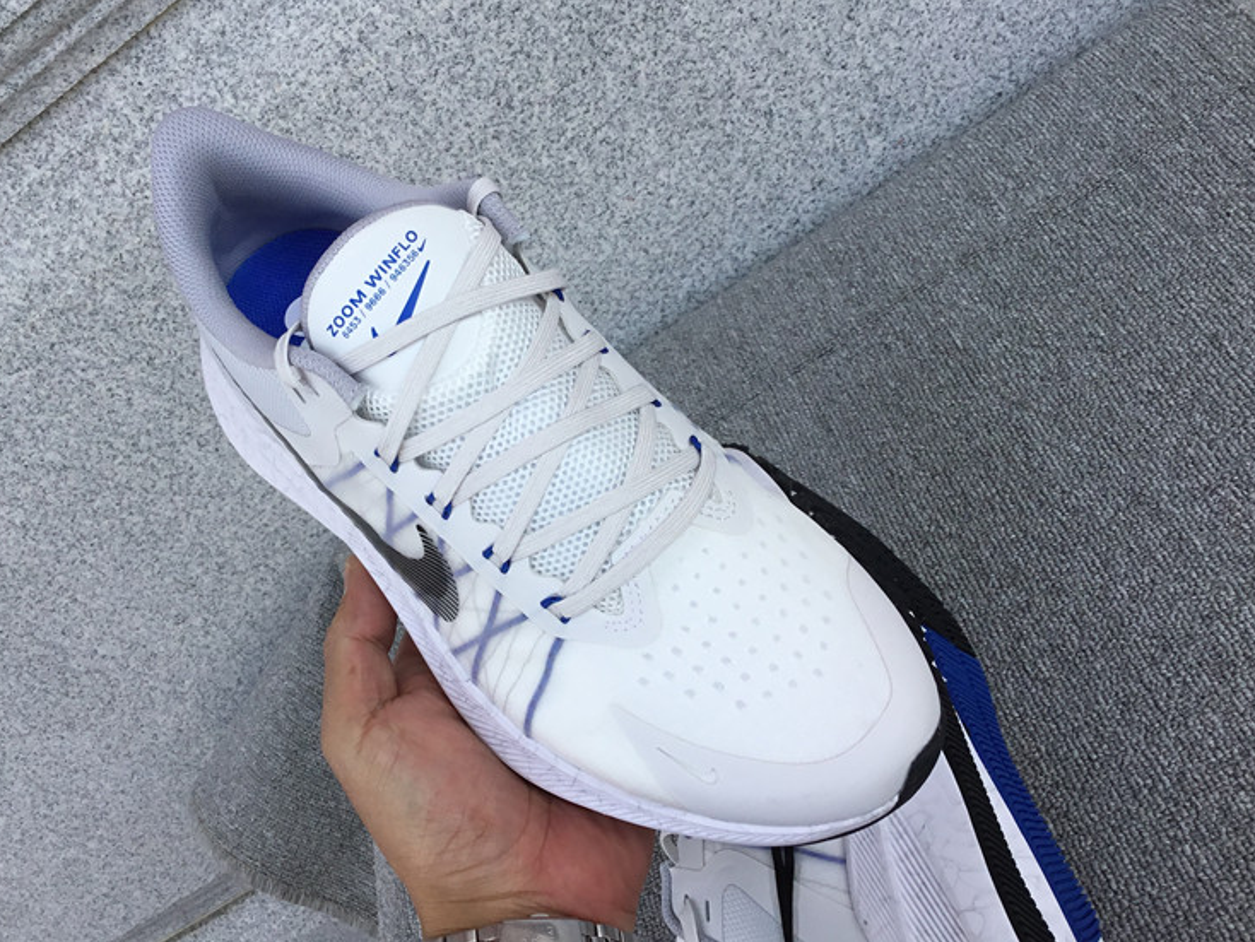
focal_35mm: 38
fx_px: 1378
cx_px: 527
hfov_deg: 48.8
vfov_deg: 37.7
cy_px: 439
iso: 25
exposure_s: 1/646
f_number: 2.4
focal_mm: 3.3
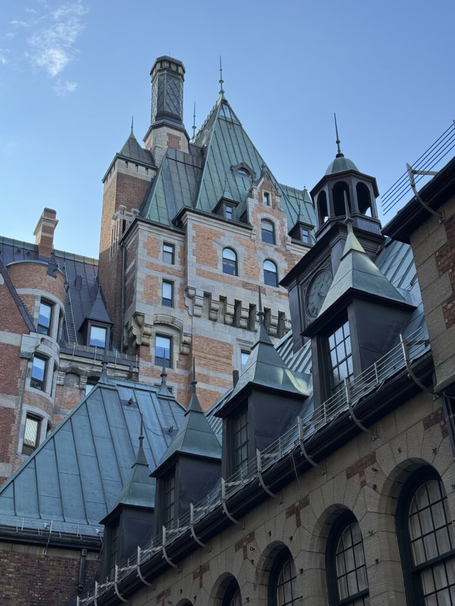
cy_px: 303
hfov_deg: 30.3
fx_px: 841
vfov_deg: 39.7
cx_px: 228
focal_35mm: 48
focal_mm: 6.76
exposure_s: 1/1637
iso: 64
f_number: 1.78
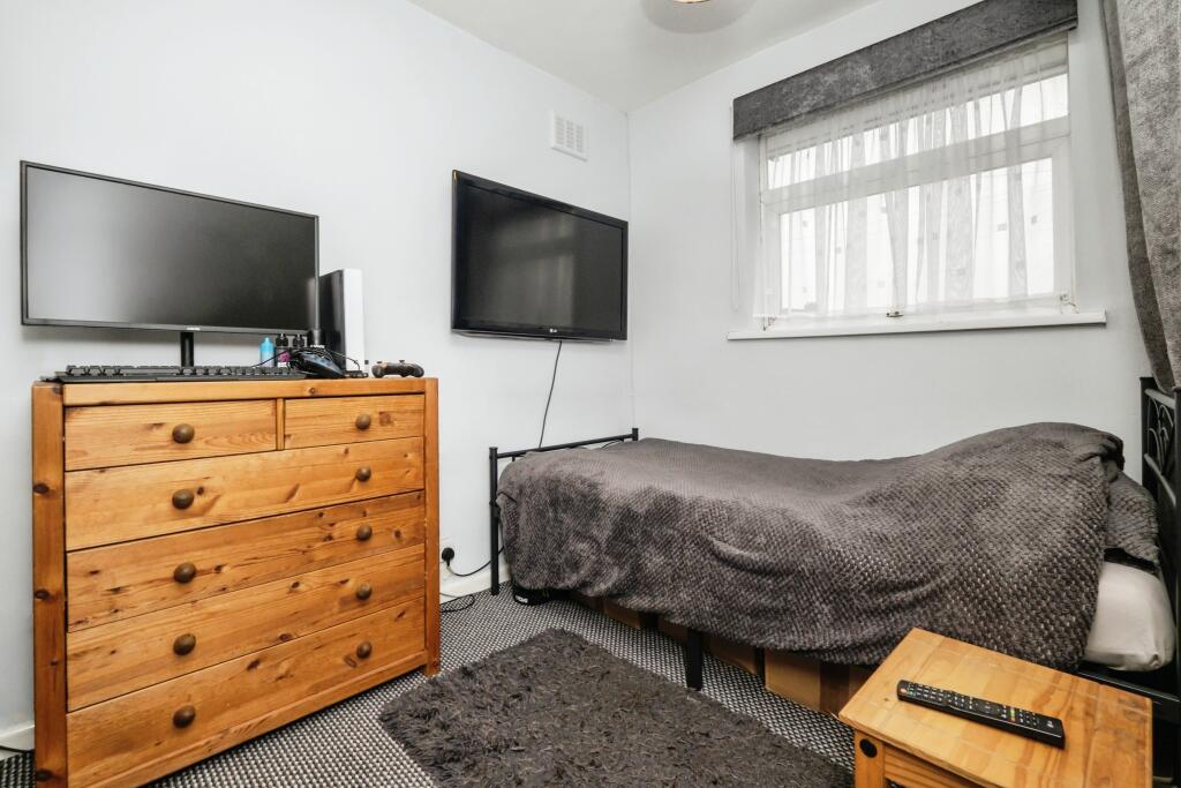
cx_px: 590
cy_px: 394
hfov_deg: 100.4
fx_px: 492
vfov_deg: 77.3
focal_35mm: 15
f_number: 7.1
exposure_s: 1/200
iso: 800
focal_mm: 10
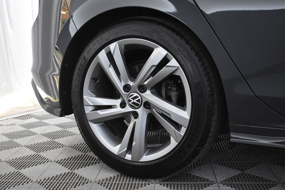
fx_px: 368
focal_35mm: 46
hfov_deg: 42.3
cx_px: 142
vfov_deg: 28.9
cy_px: 95
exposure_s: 1/50
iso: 1800
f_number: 4.2
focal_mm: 31
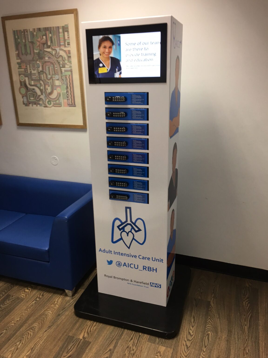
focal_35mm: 29
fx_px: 299
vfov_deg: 61.7
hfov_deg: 48.2
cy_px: 179
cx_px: 134
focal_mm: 4.15
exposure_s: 1/17
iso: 32
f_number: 2.2
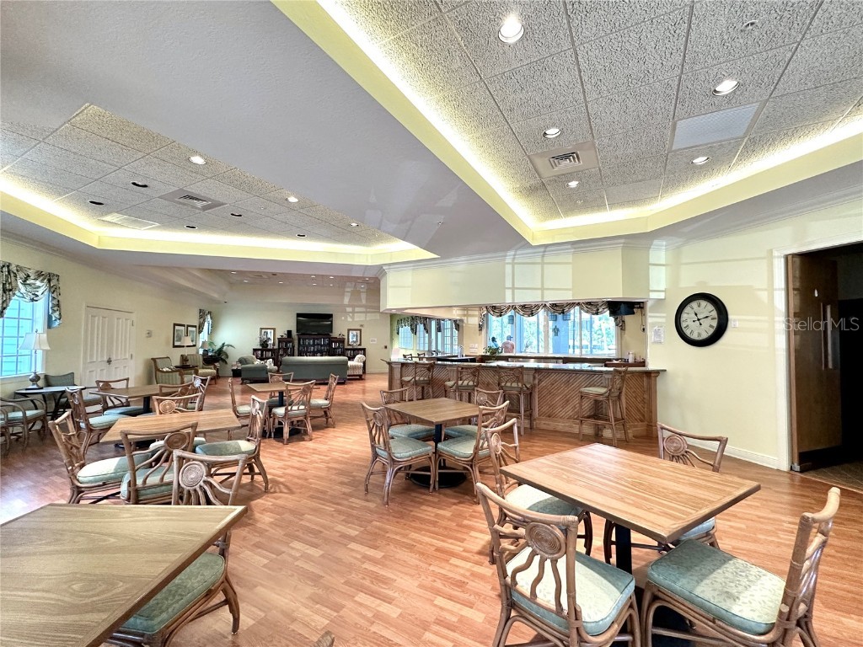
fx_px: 349
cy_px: 324
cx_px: 432
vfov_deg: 85.7
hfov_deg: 102.1
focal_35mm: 14
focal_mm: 2.22
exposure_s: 1/120
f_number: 2.2
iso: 200
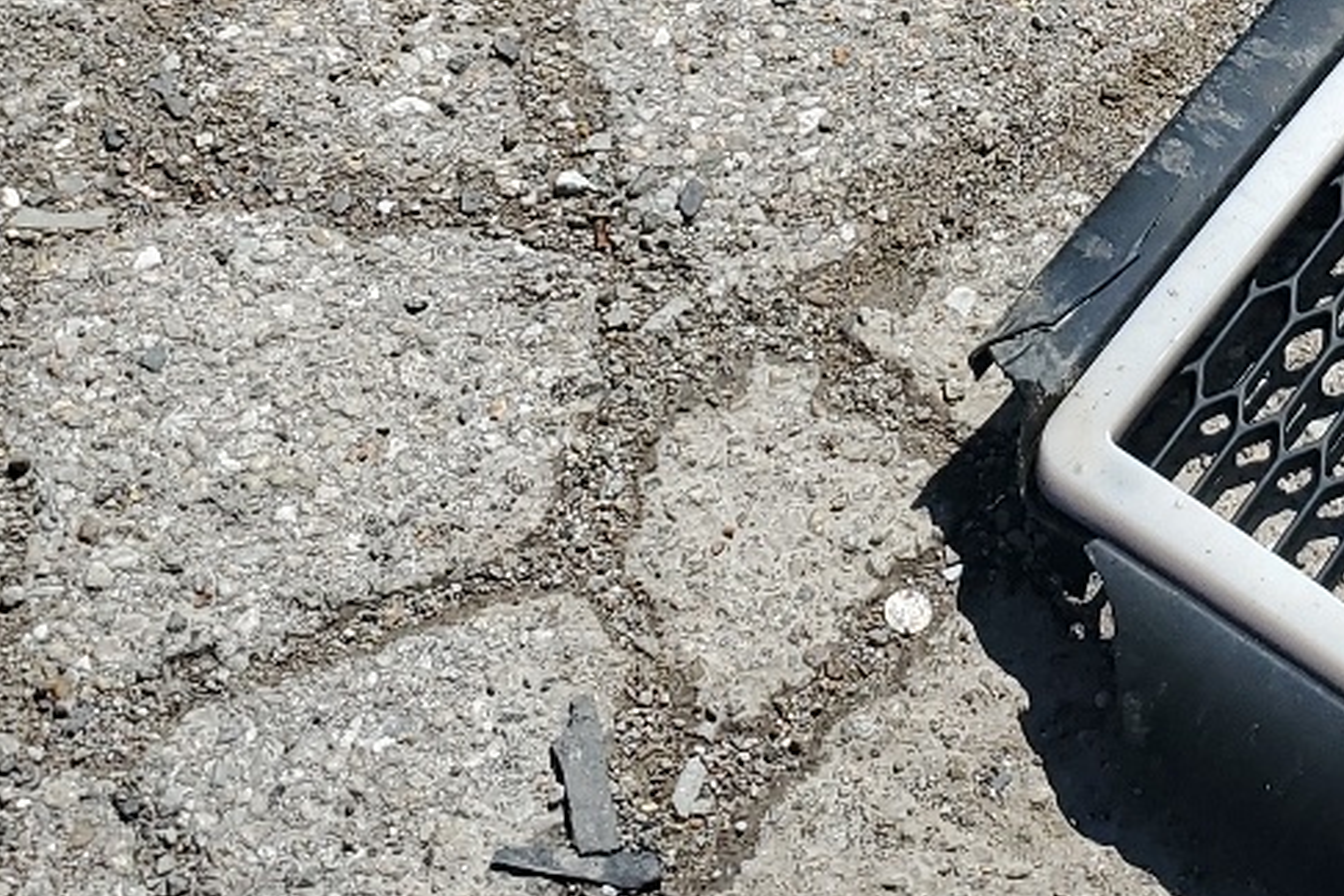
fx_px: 3322
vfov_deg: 15.0
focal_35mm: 89
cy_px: -86
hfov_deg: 22.3
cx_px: 1211
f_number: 1.5
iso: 50
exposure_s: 1/5000
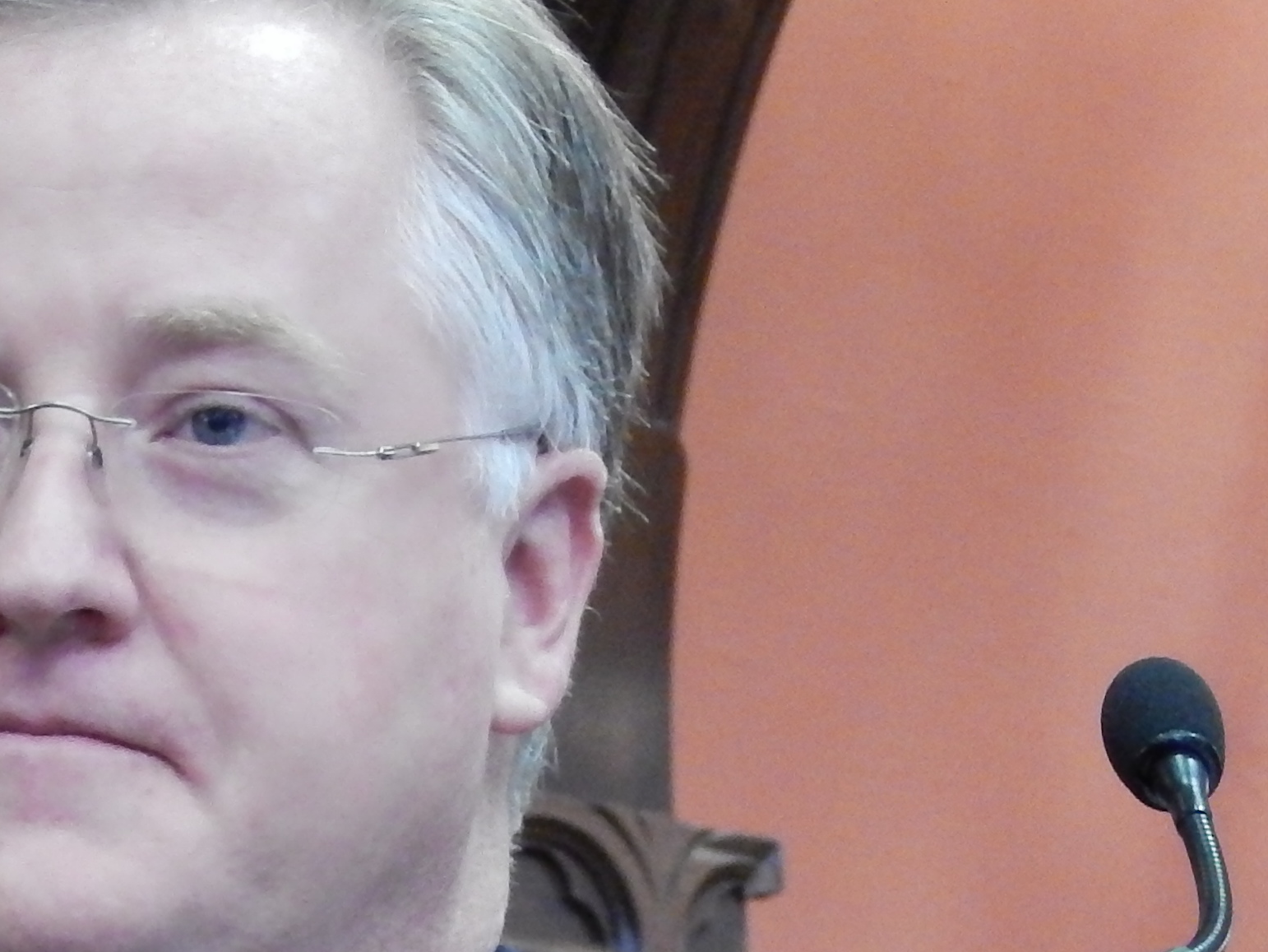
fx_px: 17732
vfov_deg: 3.1
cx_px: 223
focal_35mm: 484
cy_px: 981
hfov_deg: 4.1
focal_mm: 28.7
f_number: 5.1
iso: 800
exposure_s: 1/10
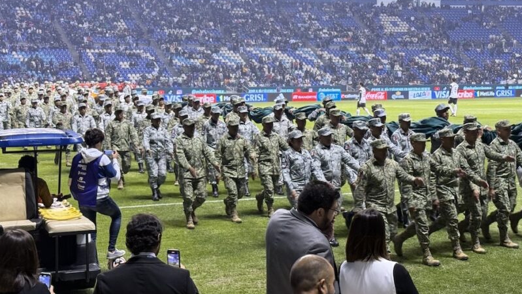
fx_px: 928
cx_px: 272
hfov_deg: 31.4
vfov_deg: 18.0
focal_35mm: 67
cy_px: 127
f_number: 1.78
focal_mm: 6.76
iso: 200
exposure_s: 1/60
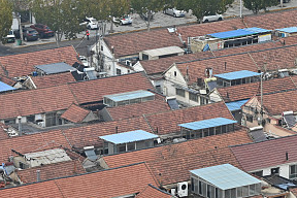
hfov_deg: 7.8
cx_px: 368
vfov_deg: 5.2
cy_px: 246
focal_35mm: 261
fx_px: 2153
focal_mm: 94
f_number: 8
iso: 320
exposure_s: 1/250
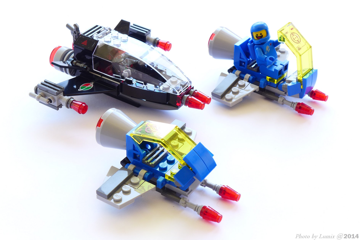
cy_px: 120
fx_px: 700
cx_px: 180
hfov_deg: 28.8
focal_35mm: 70
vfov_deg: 19.5
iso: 80
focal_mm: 13.7
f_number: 4.5
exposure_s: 1/13
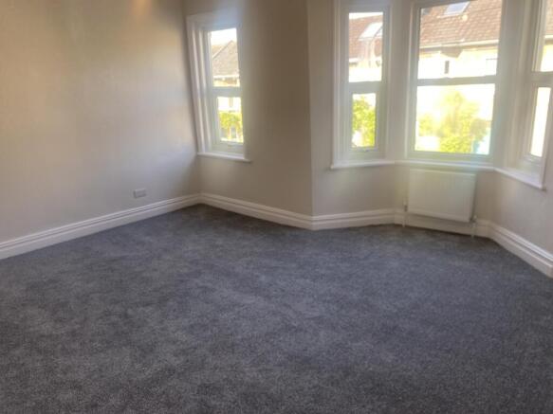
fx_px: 415
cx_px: 276
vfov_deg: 53.0
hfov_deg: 67.3
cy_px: 207
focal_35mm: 26
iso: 40
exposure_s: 1/122
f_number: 1.8
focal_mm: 4.25
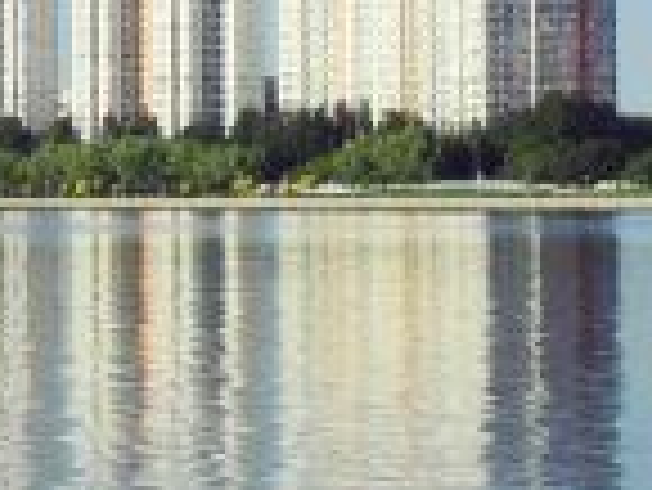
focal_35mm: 204
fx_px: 3846
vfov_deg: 7.3
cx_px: 81
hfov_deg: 9.7
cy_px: 79
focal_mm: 20
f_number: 11
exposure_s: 1/500
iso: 400
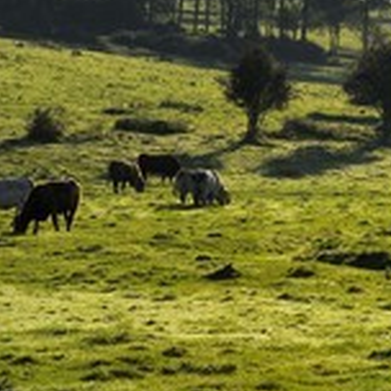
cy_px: 175
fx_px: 2939
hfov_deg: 7.6
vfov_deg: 7.6
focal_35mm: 230
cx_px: 388
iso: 200
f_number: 14
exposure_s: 1/250
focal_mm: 98
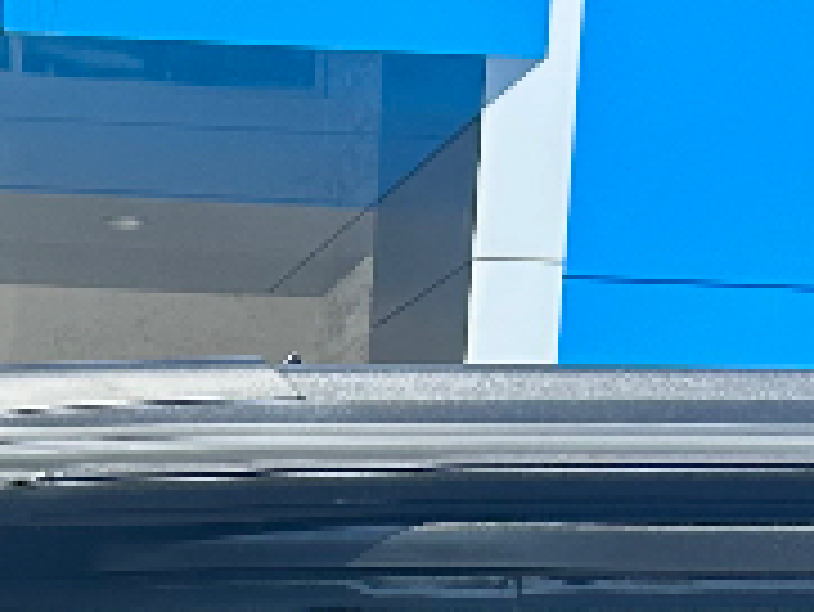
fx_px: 3200
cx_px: -135
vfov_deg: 9.2
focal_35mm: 136
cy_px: 1714
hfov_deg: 14.1
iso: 80
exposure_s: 1/1433
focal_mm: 6.86
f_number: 1.78
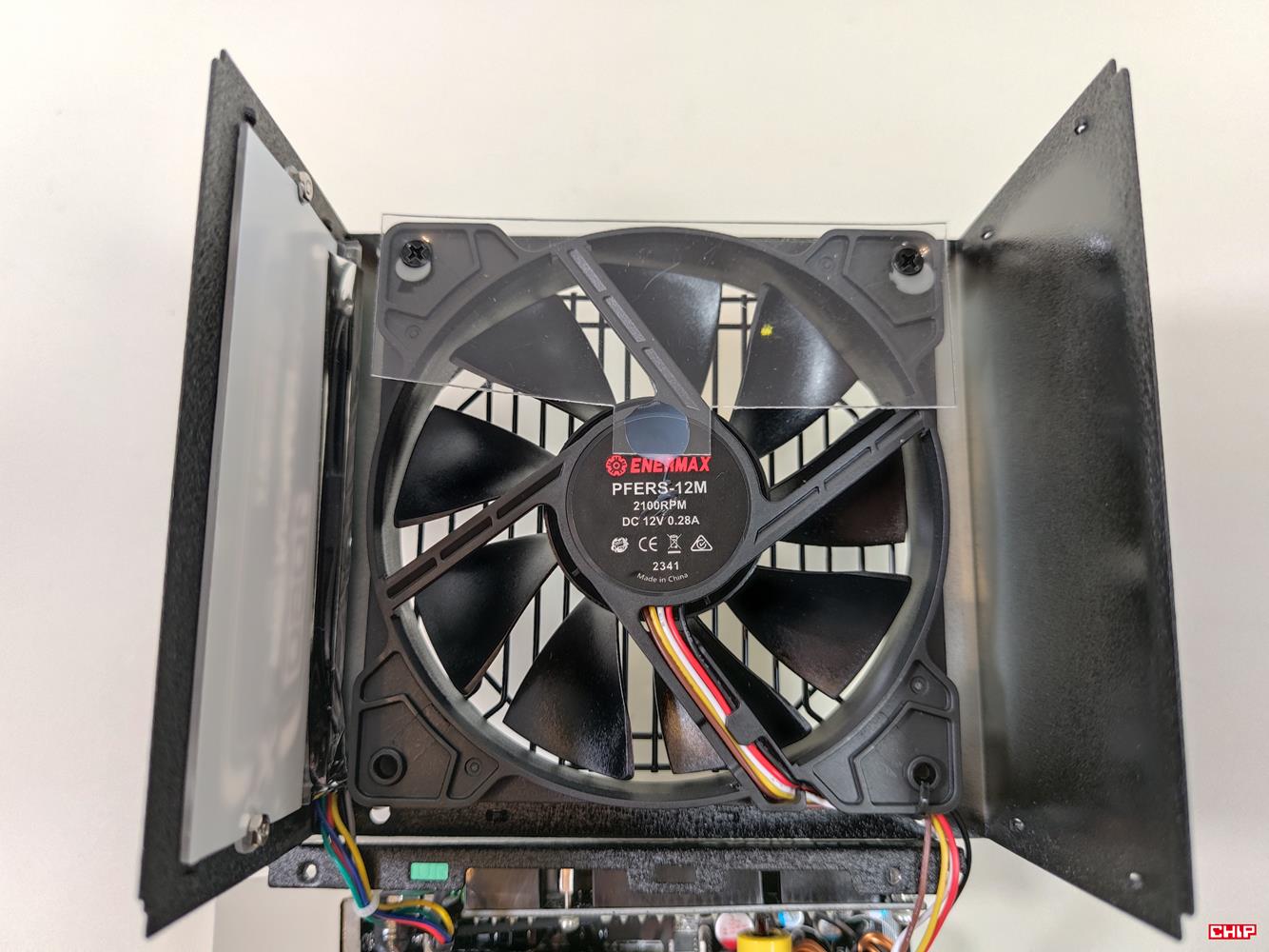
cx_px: 634
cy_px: 476
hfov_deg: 71.6
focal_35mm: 24
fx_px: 880
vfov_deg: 56.8
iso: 413
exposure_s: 1/33
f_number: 1.85
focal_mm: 6.78
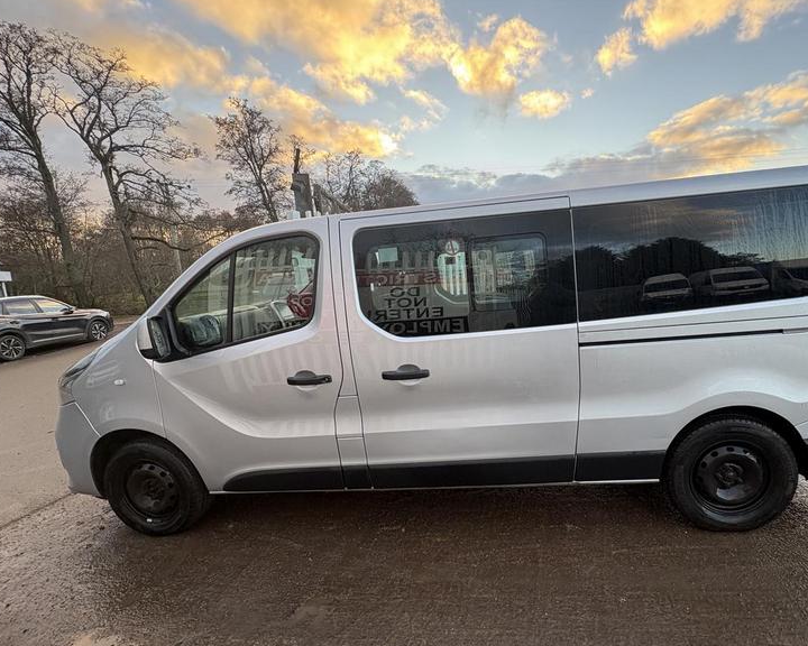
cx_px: 486
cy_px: 332
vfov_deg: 77.0
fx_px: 407
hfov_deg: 88.5
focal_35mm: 17
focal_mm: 2.22
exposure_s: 1/99
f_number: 2.2
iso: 64
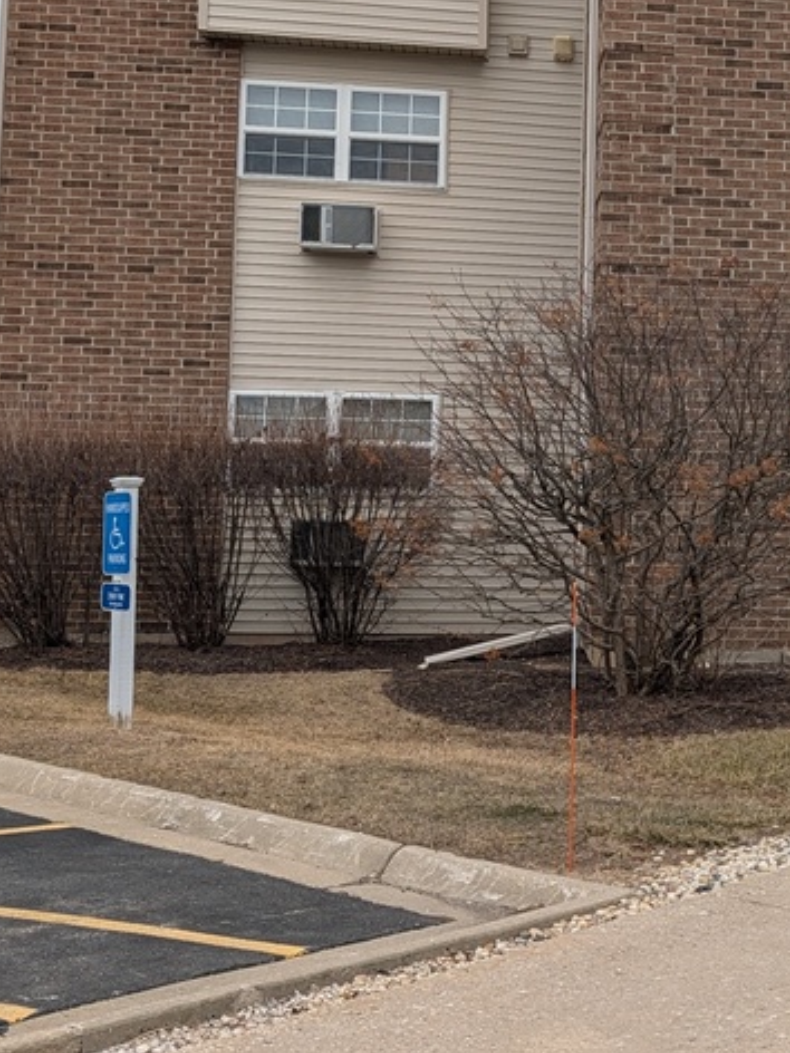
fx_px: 1674
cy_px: 384
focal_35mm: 55
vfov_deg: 34.7
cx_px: 729
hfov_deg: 25.6
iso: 22
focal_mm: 6.9
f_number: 1.68
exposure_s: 1/589
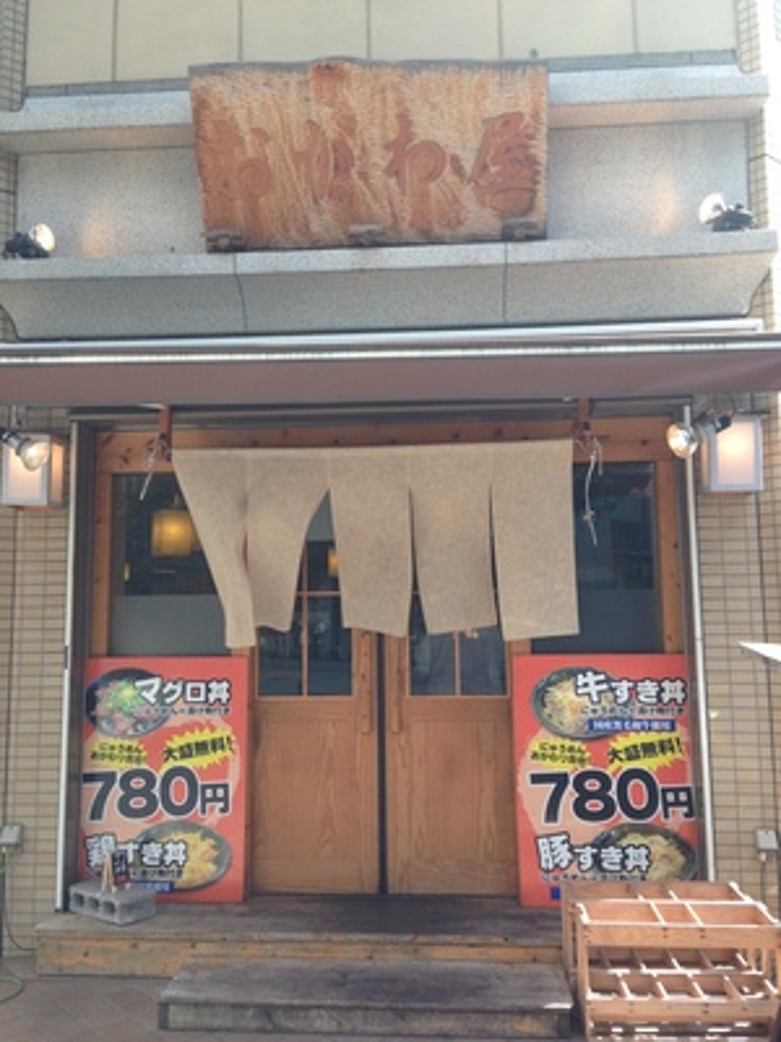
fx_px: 993
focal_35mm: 33
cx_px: 390
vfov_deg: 55.4
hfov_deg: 42.9
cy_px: 521
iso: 50
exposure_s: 1/261
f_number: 2.4
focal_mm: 4.12
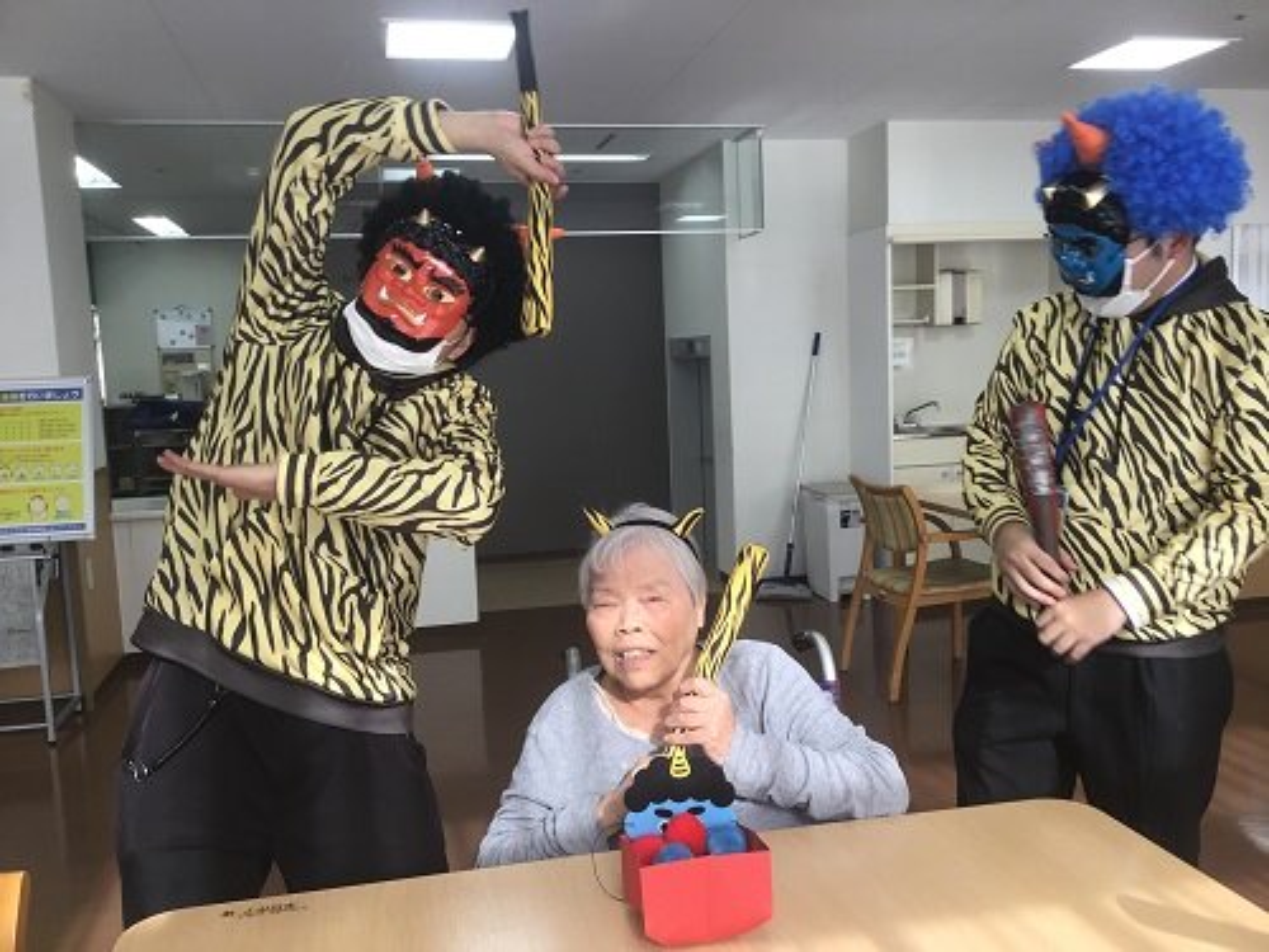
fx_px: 1136
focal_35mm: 31
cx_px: 634
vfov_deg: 45.4
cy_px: 476
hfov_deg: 58.4
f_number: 2.4
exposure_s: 1/60
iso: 25
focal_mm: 3.3
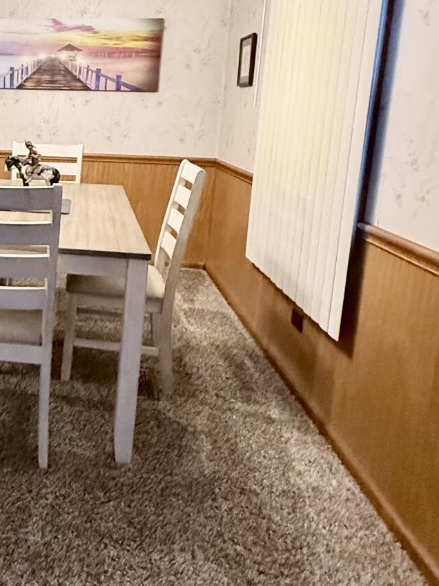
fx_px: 558
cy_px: 187
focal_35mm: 33
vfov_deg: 54.0
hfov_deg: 37.4
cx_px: -20
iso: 800
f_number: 2.2
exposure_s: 1/60
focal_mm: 2.22
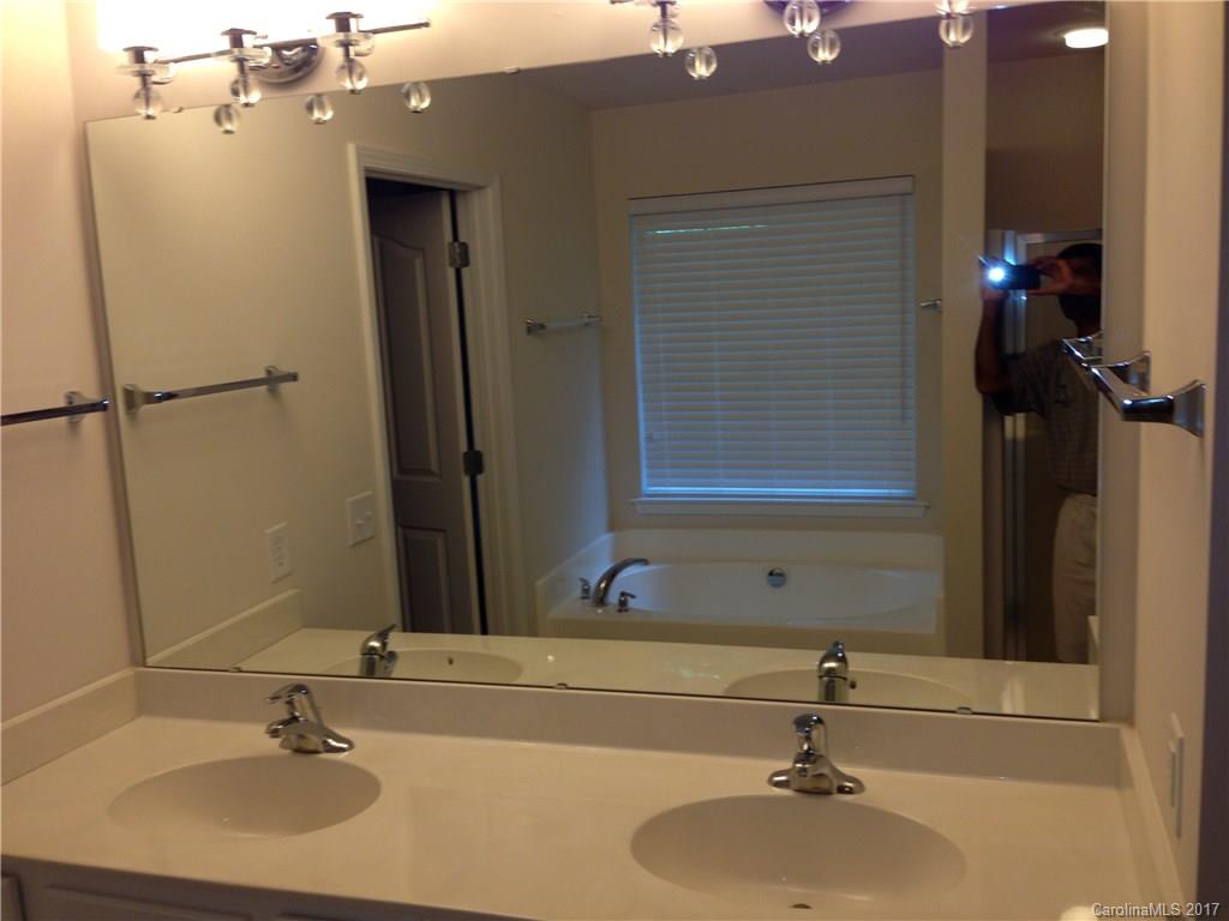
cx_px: 614
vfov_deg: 42.9
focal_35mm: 33
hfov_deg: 55.4
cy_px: 460
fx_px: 1172
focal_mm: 4.13
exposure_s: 1/60
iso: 50
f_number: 2.4
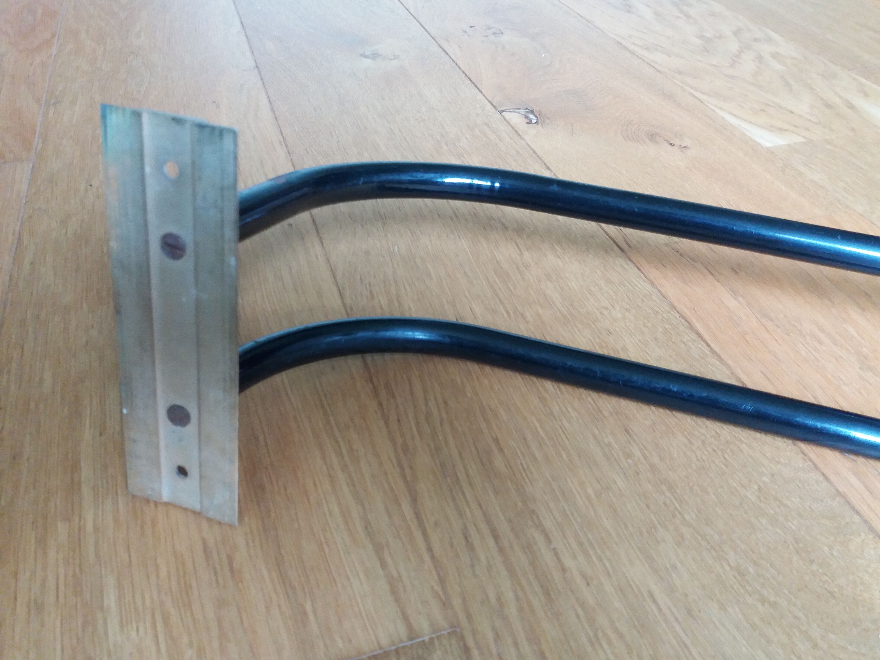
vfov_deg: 49.7
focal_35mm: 28
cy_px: 330
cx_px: 440
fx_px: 712
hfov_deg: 63.4
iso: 250
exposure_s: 1/17
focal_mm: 3.7
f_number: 1.9
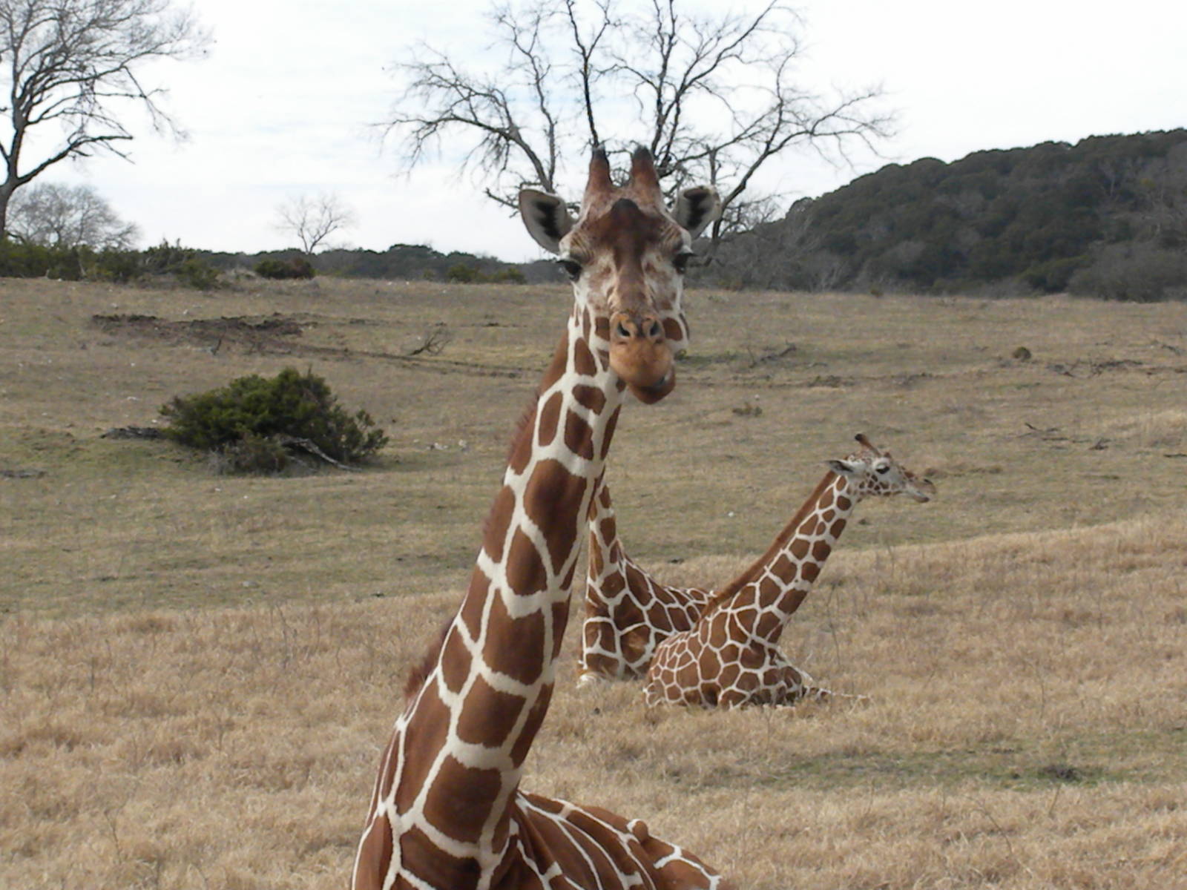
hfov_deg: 19.6
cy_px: 445
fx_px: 3429
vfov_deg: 14.8
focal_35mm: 100
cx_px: 594
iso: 640
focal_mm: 17.7
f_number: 14
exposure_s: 1/300
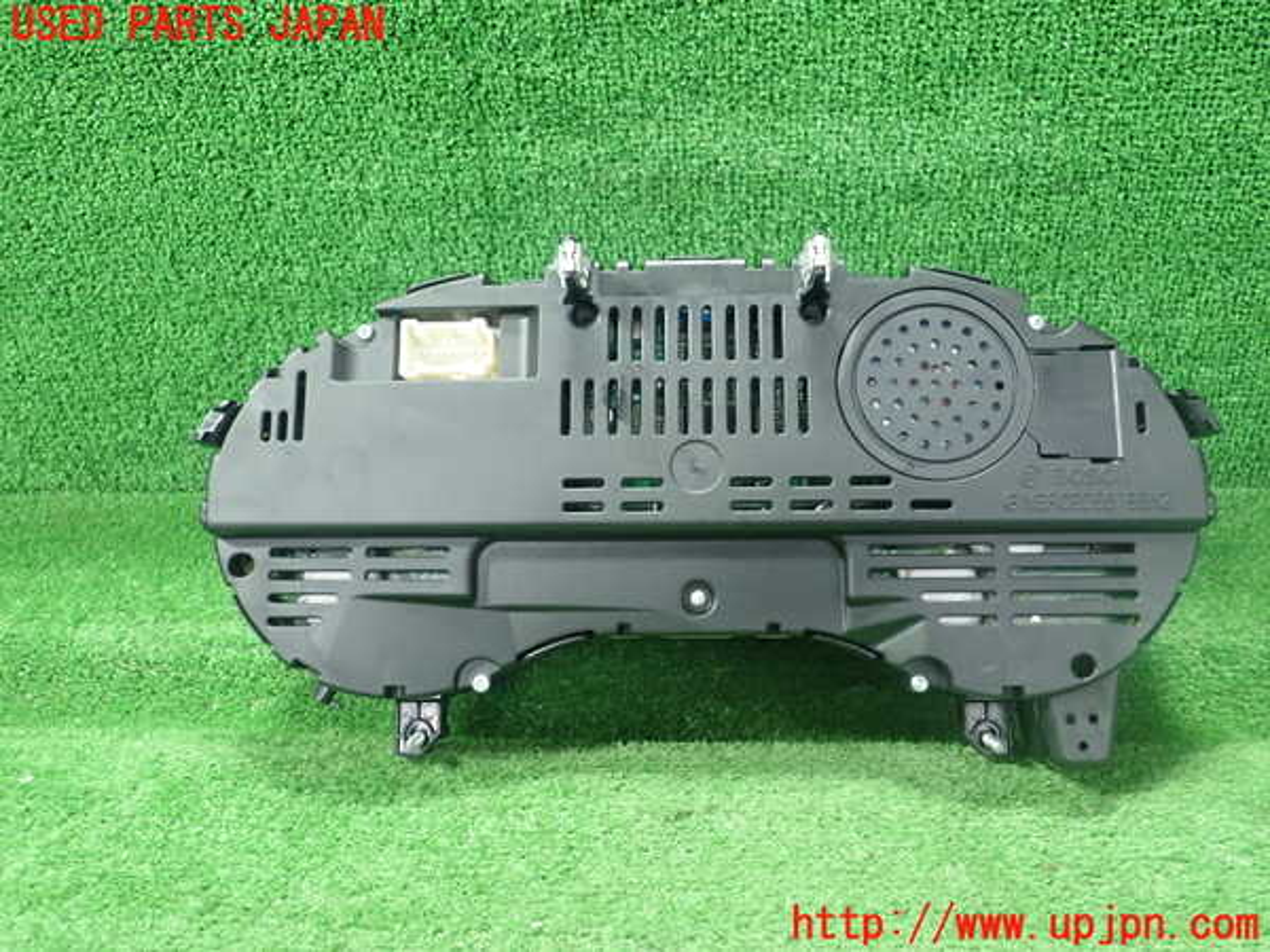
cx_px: 635
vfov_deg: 46.8
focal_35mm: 30
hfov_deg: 60.0
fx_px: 1101
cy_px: 476
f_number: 2.3
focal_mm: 5.5
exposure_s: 1/100
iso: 800
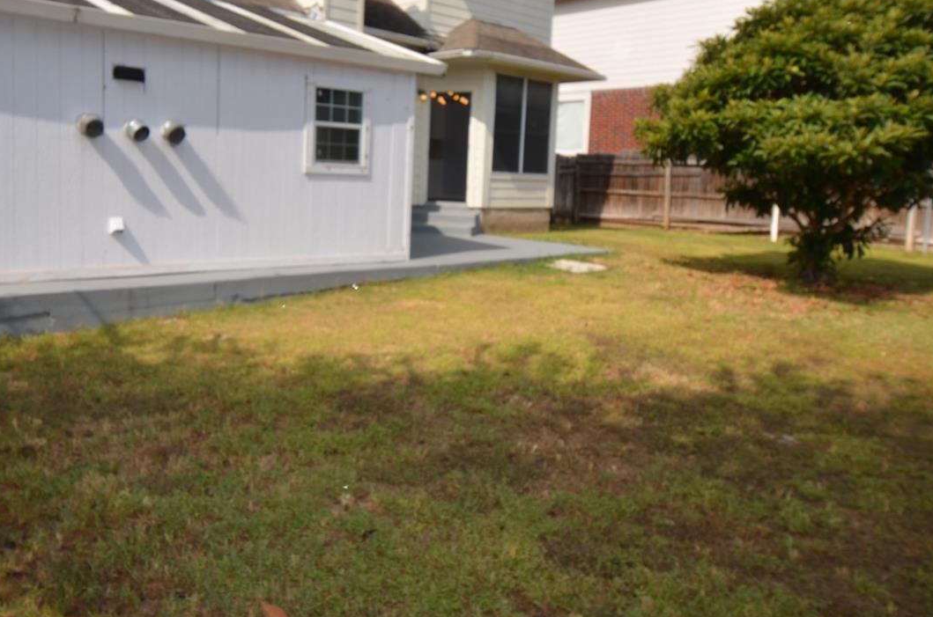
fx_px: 750
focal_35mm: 29
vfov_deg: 44.4
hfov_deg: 62.6
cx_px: 335
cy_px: 236
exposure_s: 1/250
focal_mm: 10
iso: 100
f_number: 9
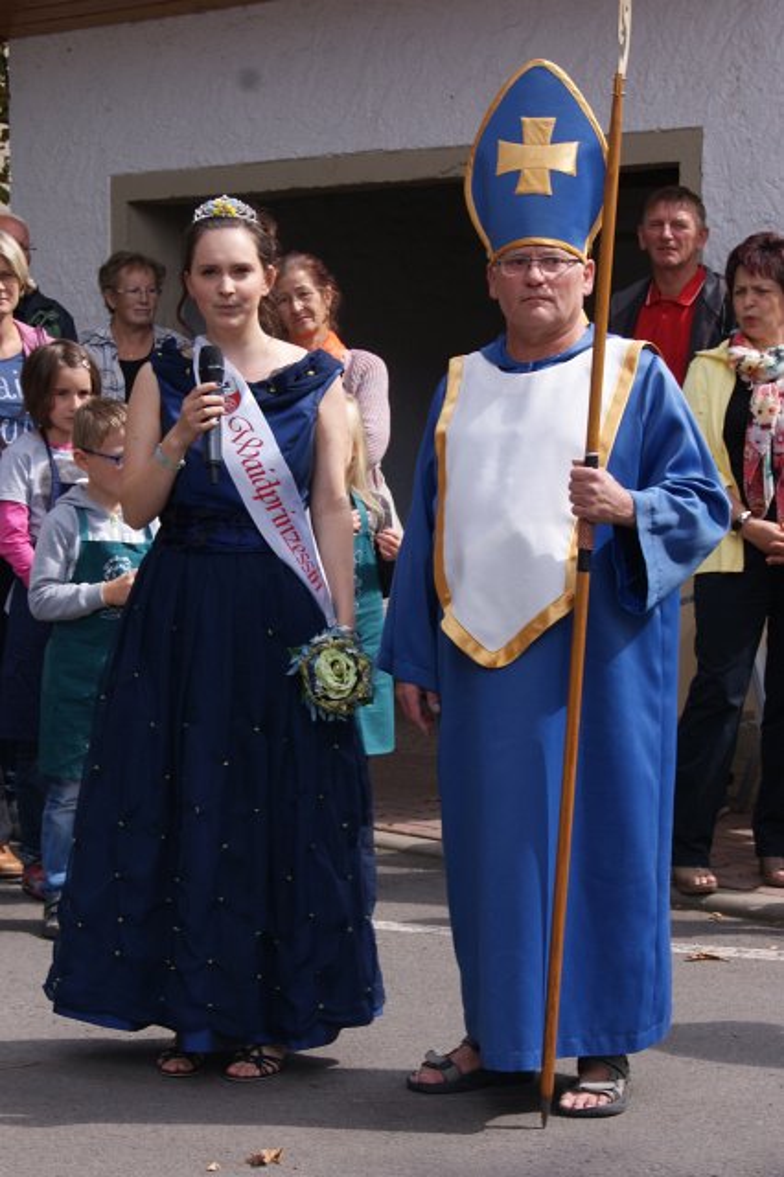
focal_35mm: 75
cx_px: 392
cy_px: 588
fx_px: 2452
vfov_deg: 27.0
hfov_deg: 18.2
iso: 100
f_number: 8
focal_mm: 50
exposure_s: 1/100
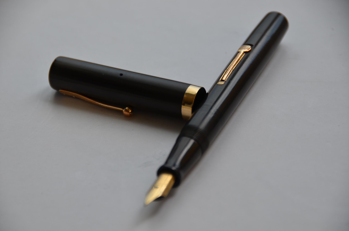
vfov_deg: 5.4
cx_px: 174
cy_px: 116
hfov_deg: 8.1
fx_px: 2467
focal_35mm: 255
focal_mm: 170
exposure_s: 1/640
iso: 200
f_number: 6.3
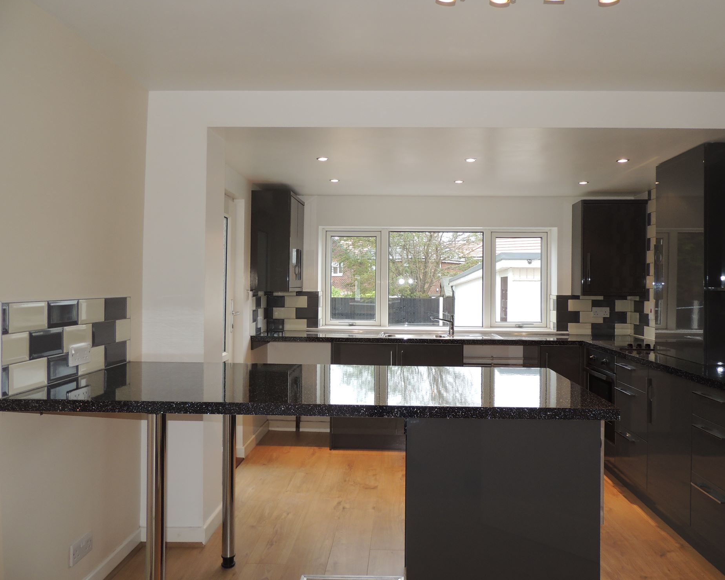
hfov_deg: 66.0
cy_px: 288
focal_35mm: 26
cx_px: 383
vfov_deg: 54.9
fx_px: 558
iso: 100
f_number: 3
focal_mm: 4.3
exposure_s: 1/60
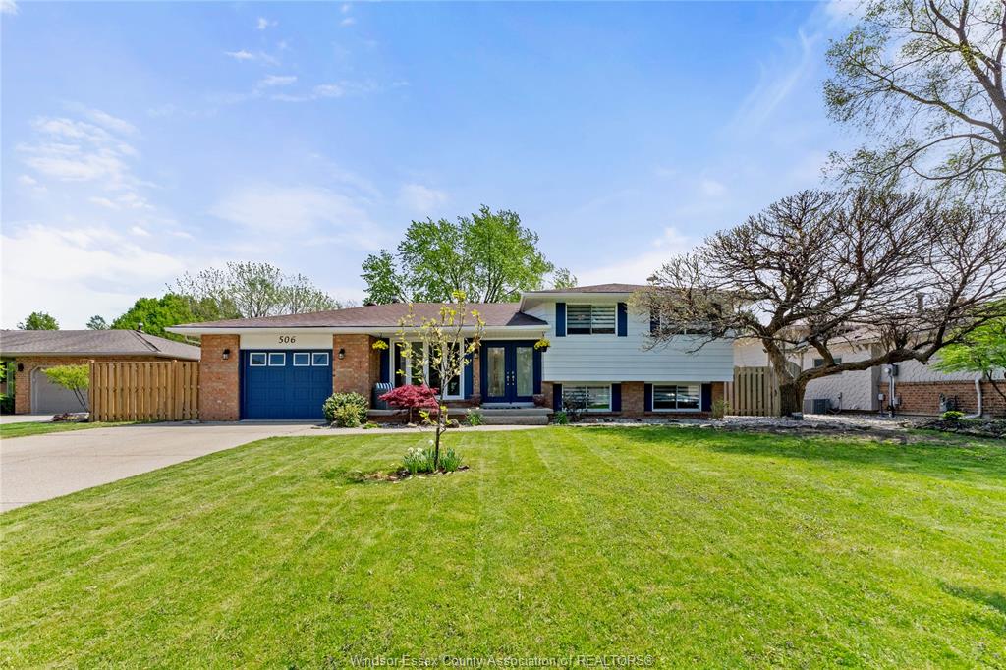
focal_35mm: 15
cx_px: 503
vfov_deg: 77.3
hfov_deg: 100.4
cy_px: 335
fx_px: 419
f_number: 8
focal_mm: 10
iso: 800
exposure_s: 1/800
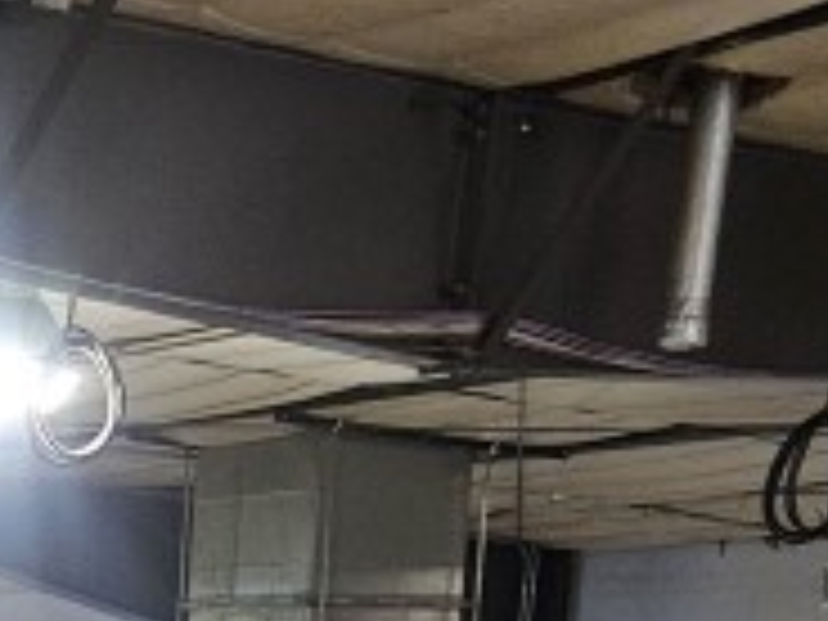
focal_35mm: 128
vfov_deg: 10.7
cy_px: 1206
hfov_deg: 13.6
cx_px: -702
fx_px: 3062
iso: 400
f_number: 1.8
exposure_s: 1/120
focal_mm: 5.4
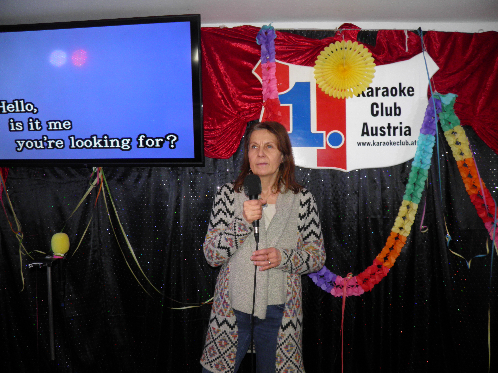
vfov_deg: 49.7
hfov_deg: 63.4
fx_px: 403
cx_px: 249
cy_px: 186
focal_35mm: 28
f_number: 2.8
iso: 100
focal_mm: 4.9
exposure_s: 1/30
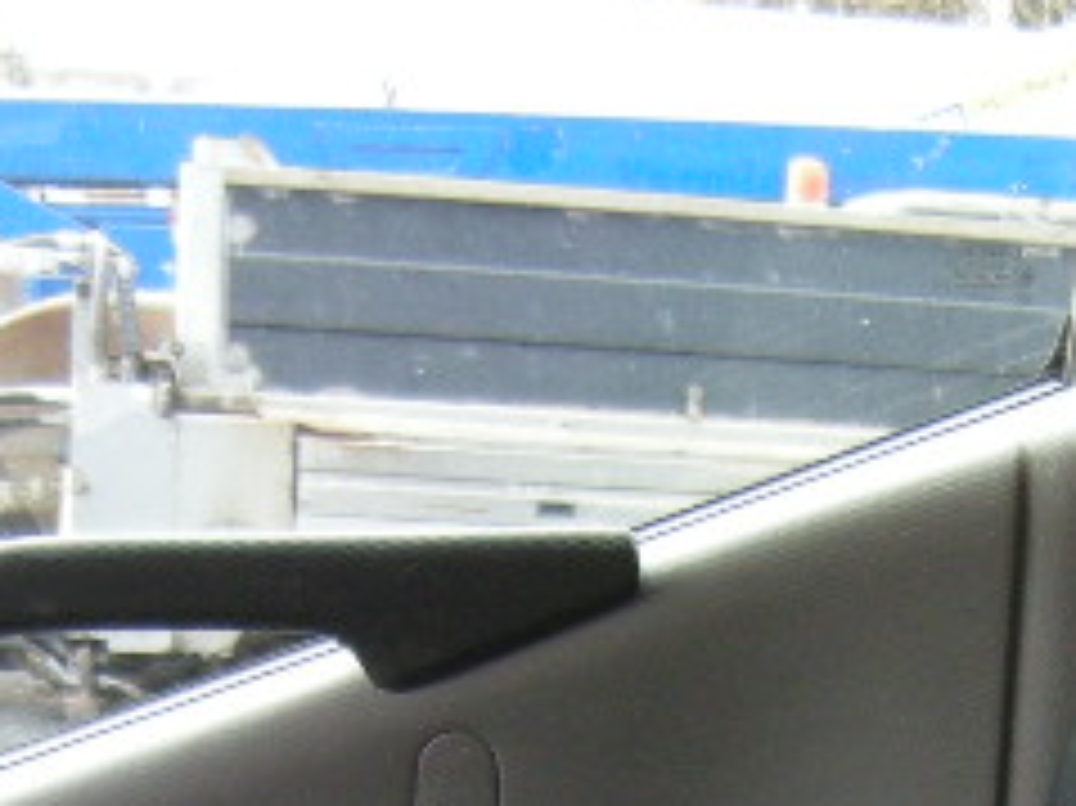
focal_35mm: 120
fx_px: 3728
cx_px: 923
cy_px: 1508
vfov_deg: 11.4
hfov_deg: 16.3
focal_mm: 4.7
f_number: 2.8
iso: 137
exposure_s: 1/51
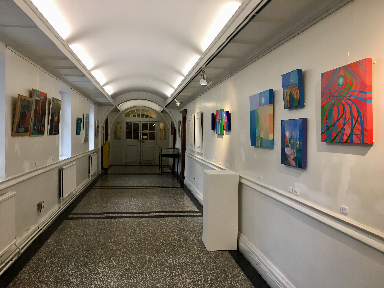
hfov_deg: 61.7
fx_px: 322
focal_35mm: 29
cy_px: 144
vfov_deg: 48.2
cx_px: 192
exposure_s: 1/33
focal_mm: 4.15
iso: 32
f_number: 2.2
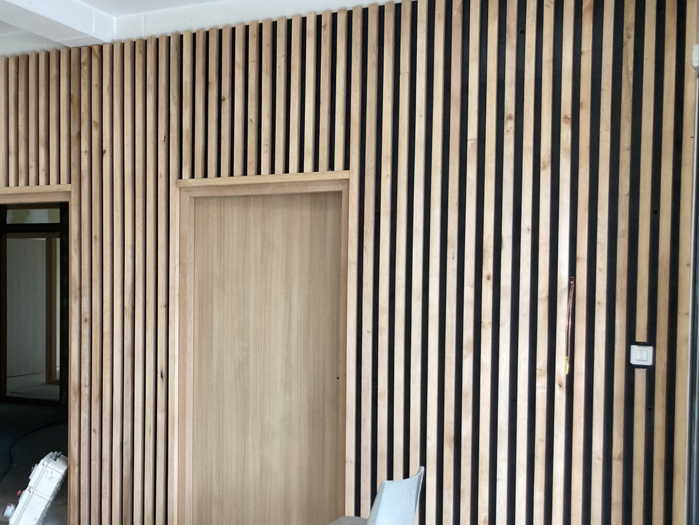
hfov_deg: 44.7
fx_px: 828
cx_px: 202
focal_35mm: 41
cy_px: 310
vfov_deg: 35.0
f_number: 1.8
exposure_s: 1/82
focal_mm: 3.99
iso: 80
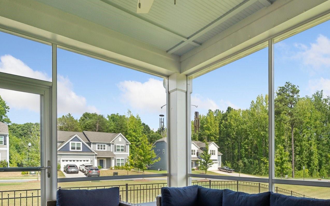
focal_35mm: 23
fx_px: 207
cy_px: 163
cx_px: 216
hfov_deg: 75.1
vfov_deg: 50.0
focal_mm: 14
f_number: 7.1
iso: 160
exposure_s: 1/125
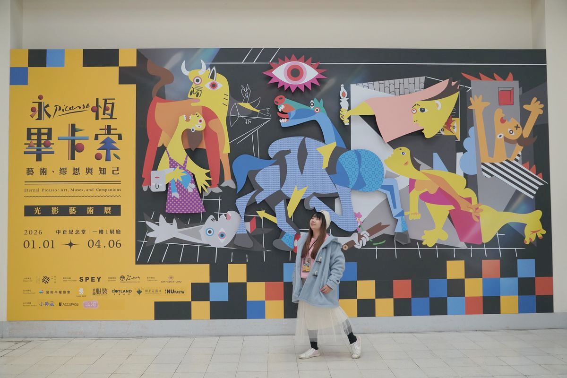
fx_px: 504
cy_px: 189
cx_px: 284
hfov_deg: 58.7
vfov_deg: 41.1
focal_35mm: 32
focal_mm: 32
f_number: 4
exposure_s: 1/160
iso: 2000
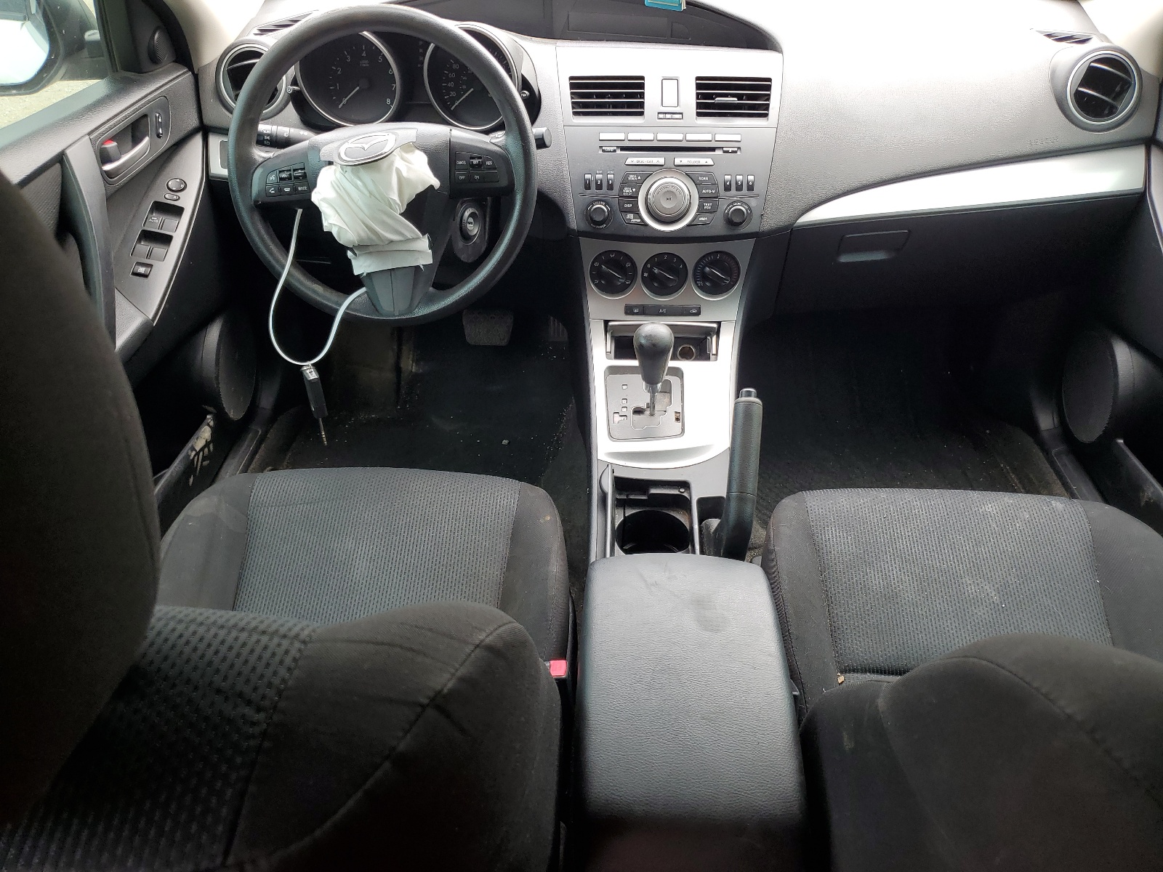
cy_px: 436
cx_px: 582
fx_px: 874
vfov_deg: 53.1
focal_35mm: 26
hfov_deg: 67.3
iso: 50
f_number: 1.5
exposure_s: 1/169
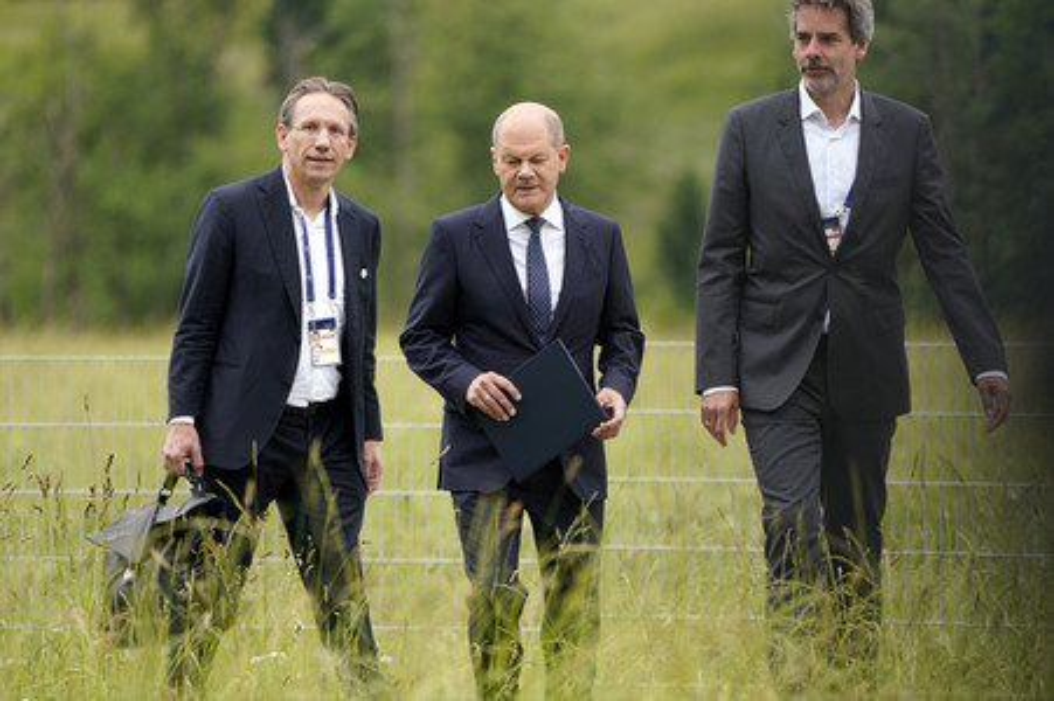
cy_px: 350
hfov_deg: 5.2
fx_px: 11702
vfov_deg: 3.4
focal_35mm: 400
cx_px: 527
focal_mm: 400
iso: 640
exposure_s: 1/640
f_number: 5.6
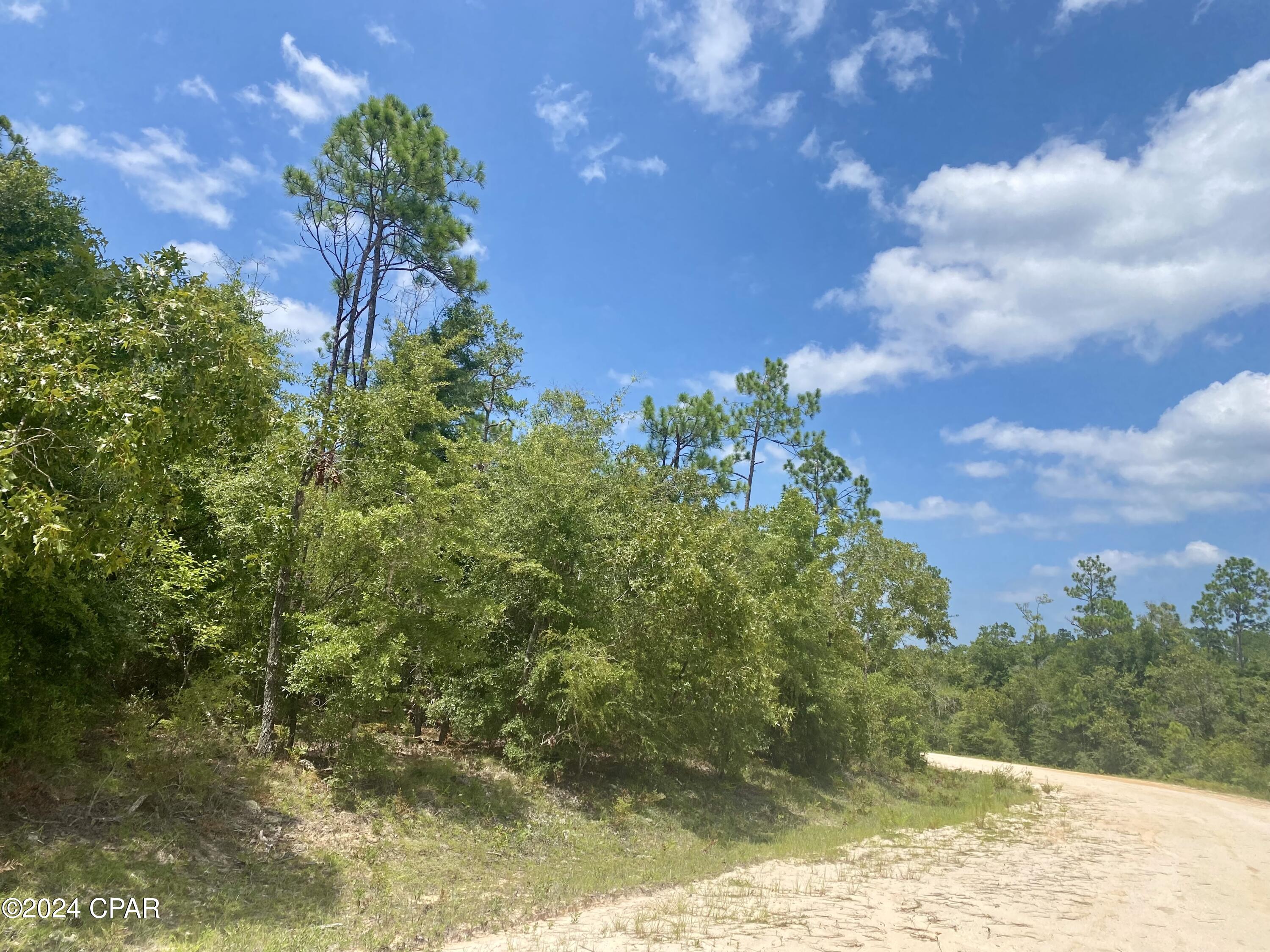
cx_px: 635
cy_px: 476
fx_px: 954
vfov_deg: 53.1
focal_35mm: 26
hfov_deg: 67.3
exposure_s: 1/3497
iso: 32
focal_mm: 4.25
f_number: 1.8
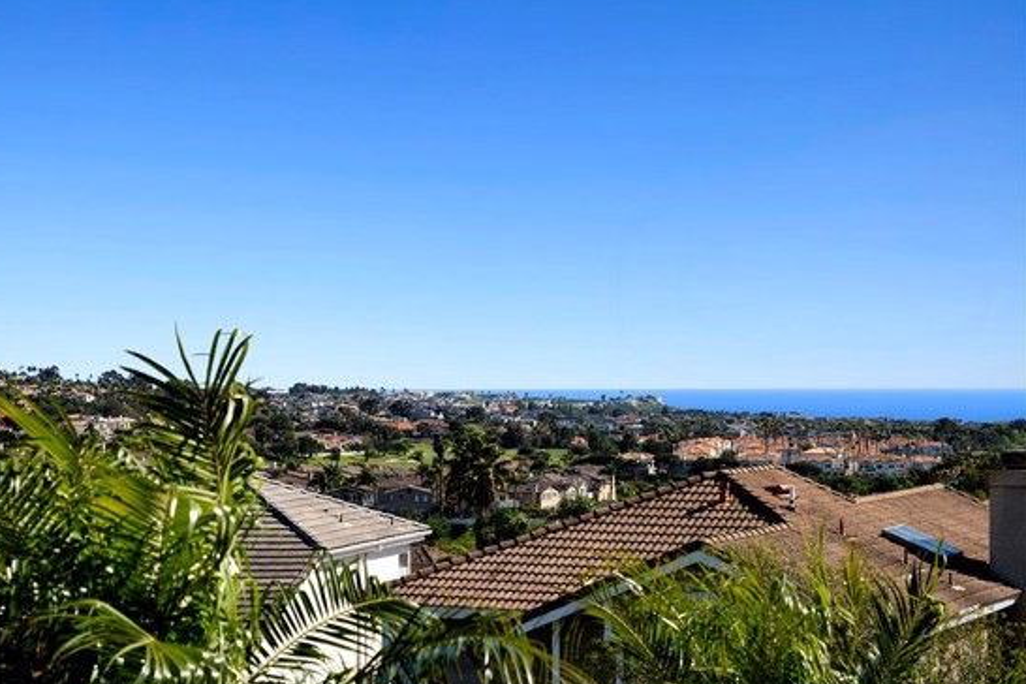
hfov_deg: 24.7
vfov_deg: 16.7
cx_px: 427
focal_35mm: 82
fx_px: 2337
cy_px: 355
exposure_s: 1/100
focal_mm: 70
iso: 100
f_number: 10
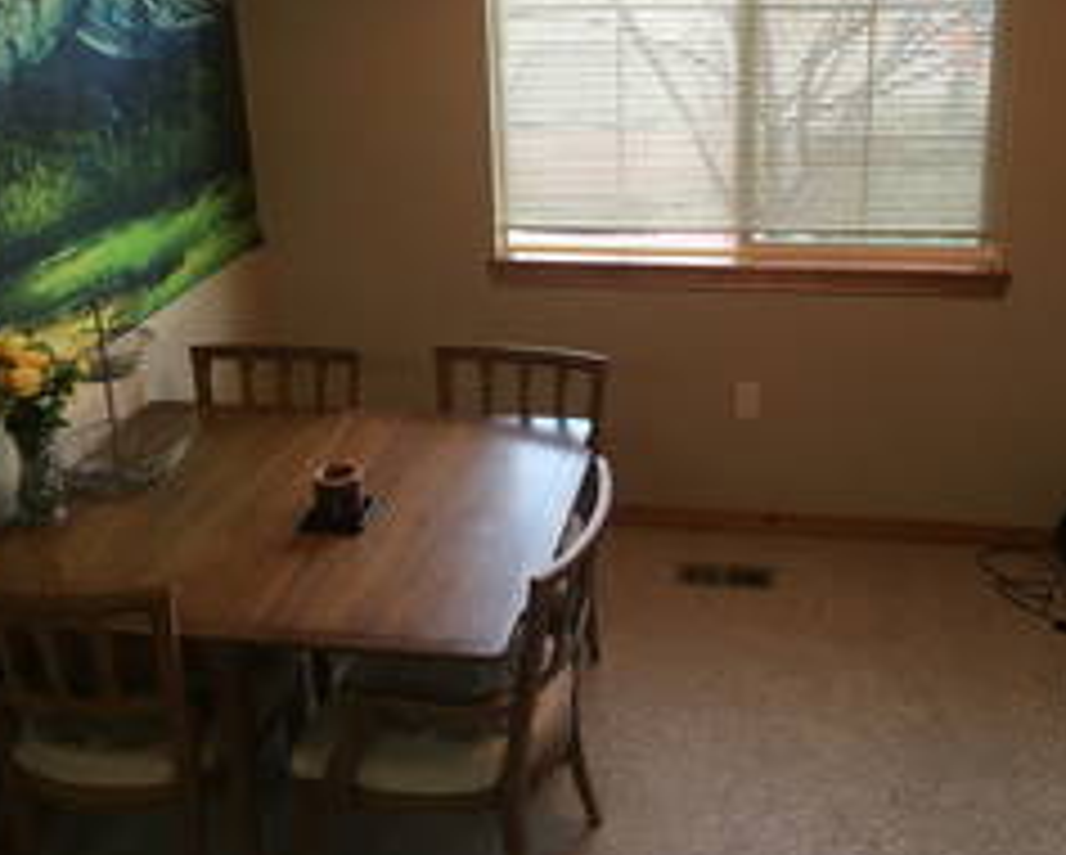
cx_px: 598
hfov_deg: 42.8
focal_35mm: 43
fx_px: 1358
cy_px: 306
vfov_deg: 34.7
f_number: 2.2
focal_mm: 4.15
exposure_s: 1/30
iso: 50
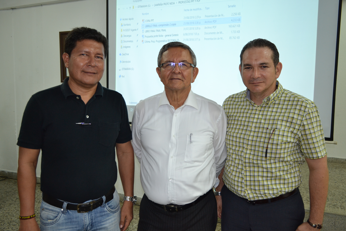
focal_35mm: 30
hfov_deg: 61.9
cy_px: 116
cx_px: 173
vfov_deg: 43.6
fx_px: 288
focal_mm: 20
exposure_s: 1/60
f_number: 3.8
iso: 560
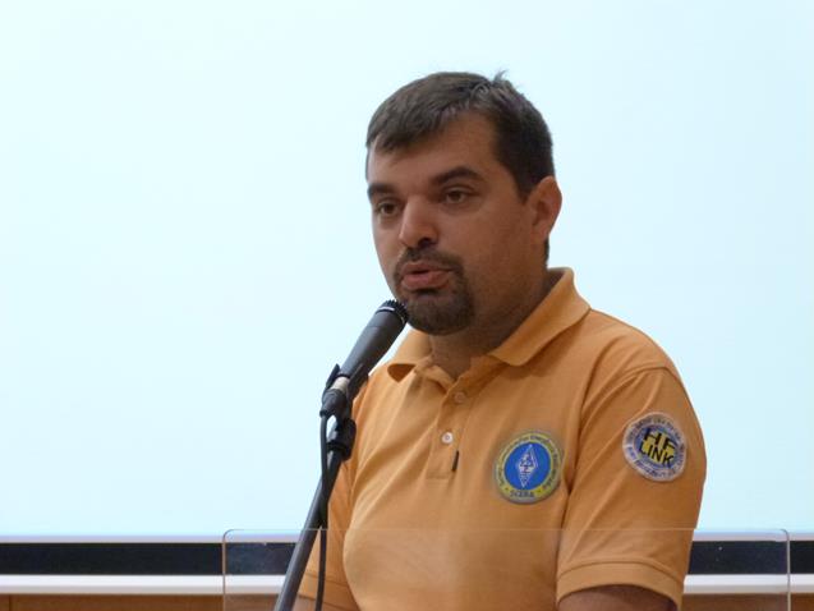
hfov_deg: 8.8
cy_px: 306
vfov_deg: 6.6
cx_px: 408
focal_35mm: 225
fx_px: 5292
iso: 800
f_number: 3.9
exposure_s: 1/50
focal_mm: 40.4
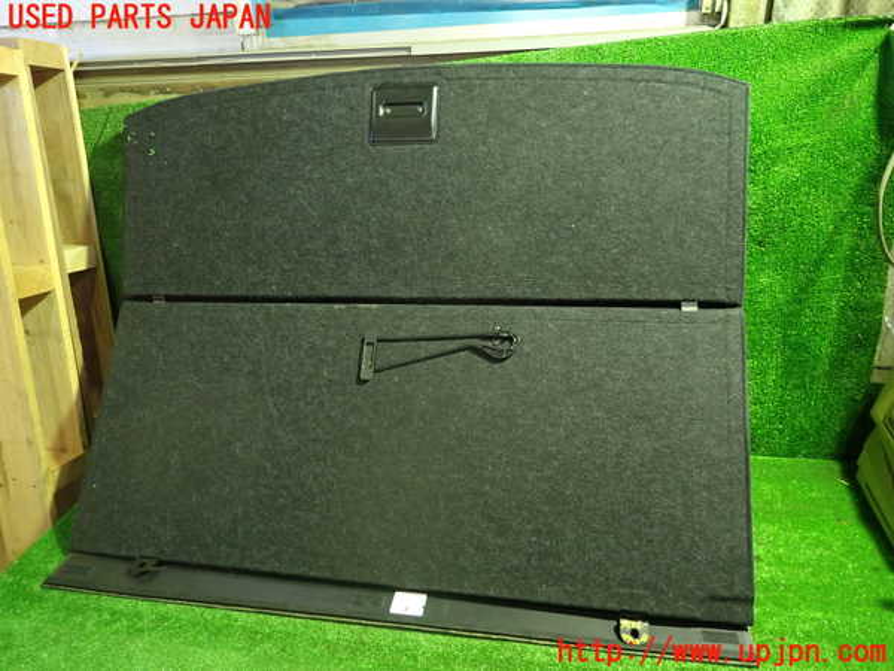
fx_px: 646
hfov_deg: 69.4
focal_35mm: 25
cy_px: 336
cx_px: 447
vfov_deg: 54.9
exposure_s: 1/30
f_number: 2
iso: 500
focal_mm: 4.5
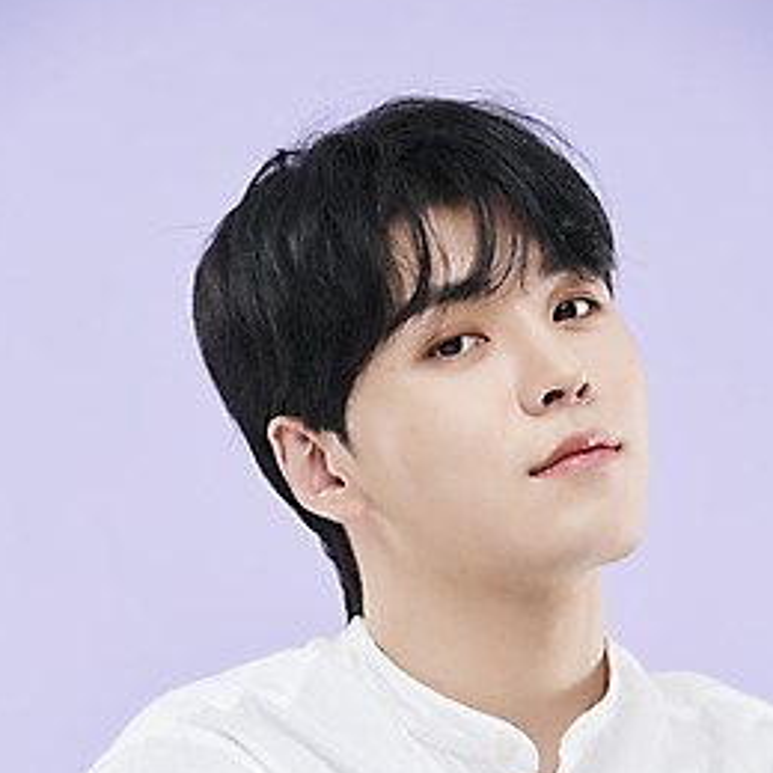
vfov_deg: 7.2
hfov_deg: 7.2
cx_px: 379
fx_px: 6114
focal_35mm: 242
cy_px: 550
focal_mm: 185
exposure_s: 1/125
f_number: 8
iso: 31
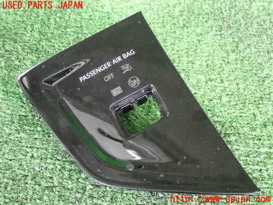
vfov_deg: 21.9
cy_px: 102
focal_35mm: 67
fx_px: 528
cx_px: 136
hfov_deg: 29.0
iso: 6400
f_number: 3.8
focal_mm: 11.88
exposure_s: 1/125
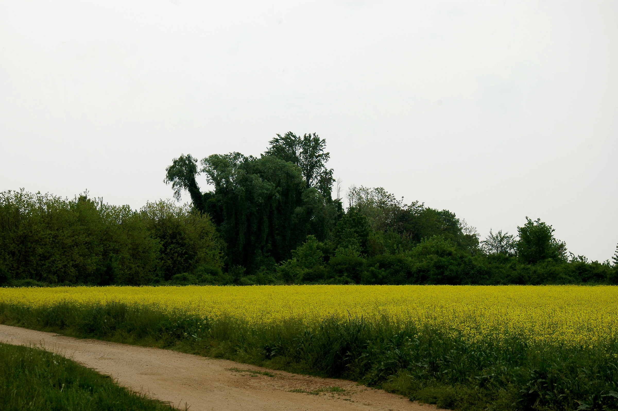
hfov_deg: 17.1
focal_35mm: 120
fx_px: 2058
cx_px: 309
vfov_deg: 11.4
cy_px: 206
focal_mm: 80
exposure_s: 1/250
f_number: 10
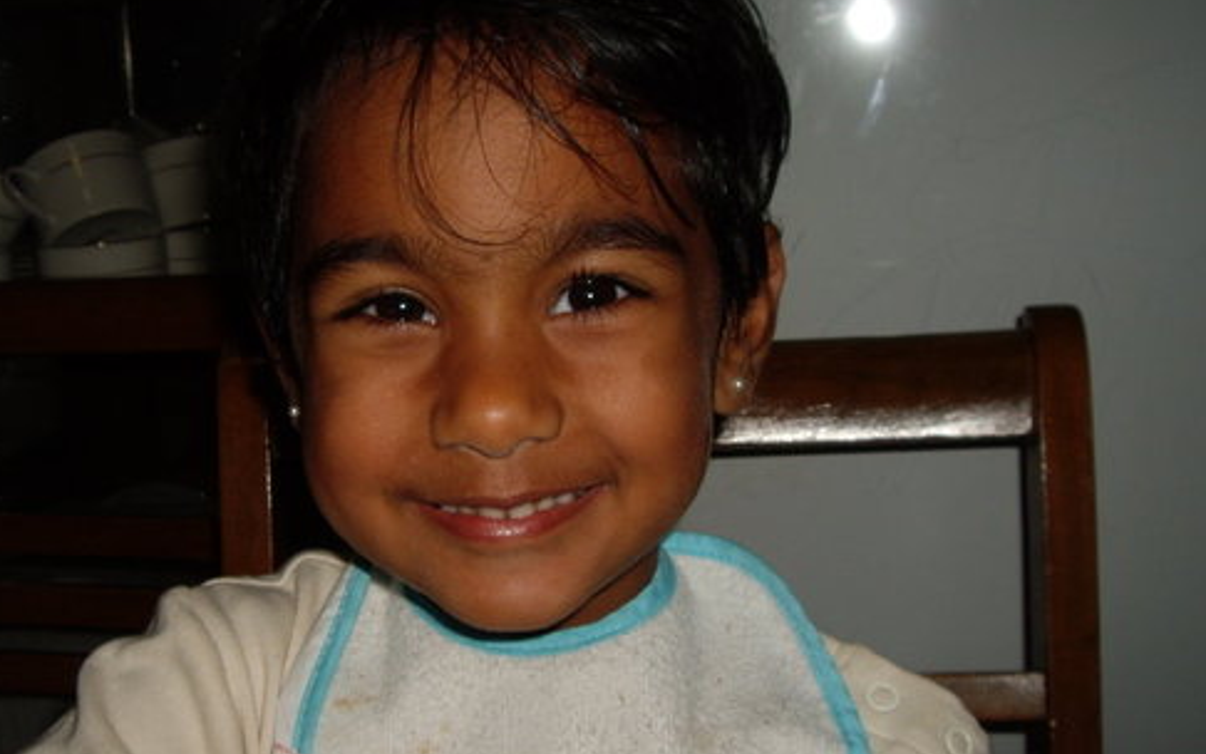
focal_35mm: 53
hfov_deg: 38.0
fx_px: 1742
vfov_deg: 24.4
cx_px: 459
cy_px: 417
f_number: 4.3
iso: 50
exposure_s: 1/40
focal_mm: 6.2
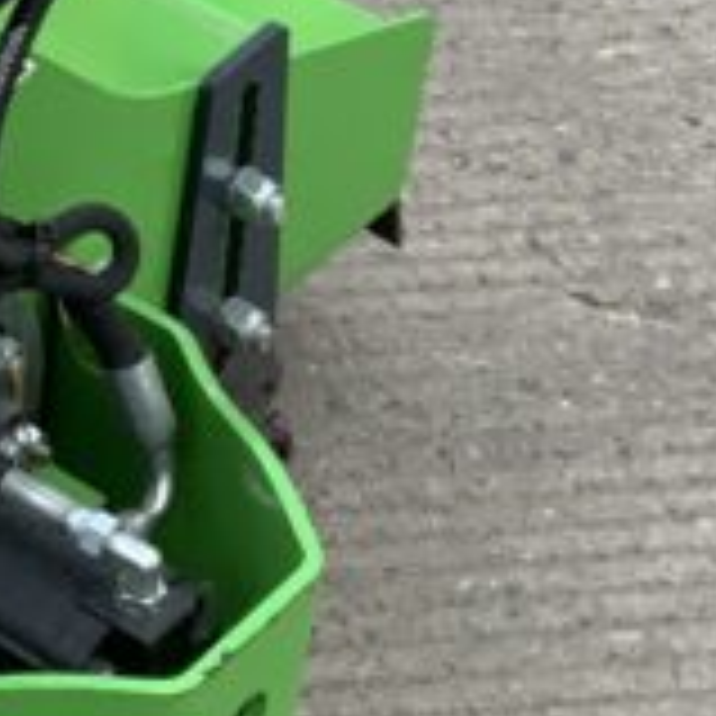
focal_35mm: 165
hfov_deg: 10.0
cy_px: 5
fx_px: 3861
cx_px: -554
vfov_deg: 10.5
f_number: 1.8
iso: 16
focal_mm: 3
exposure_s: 1/709
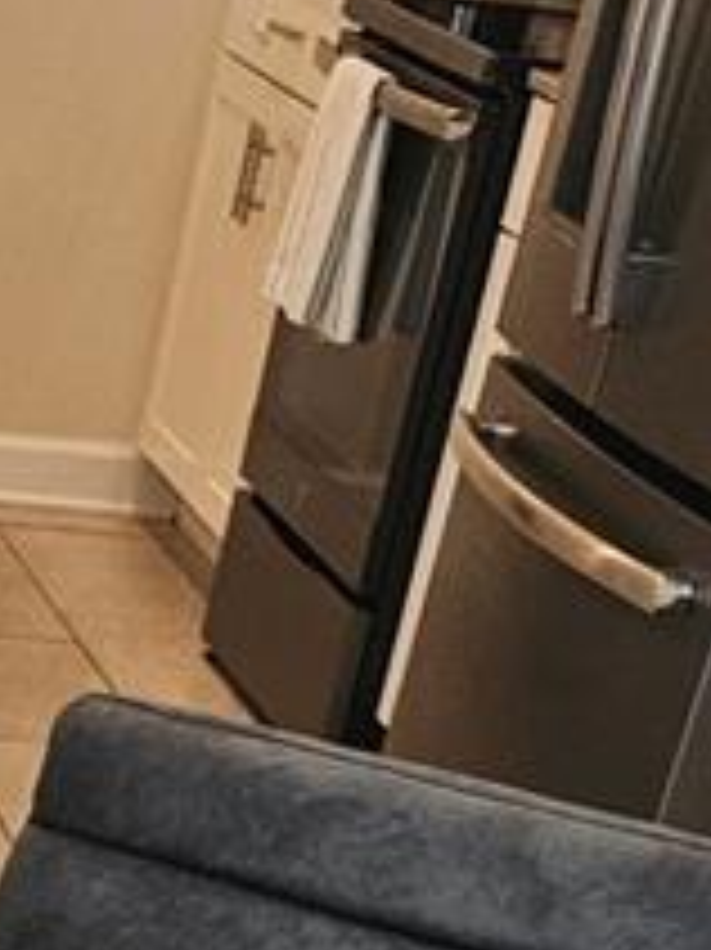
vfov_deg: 12.5
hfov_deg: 10.5
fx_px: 3591
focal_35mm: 131
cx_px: -644
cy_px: 2121
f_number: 1.7
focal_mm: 6.3
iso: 250
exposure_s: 1/120
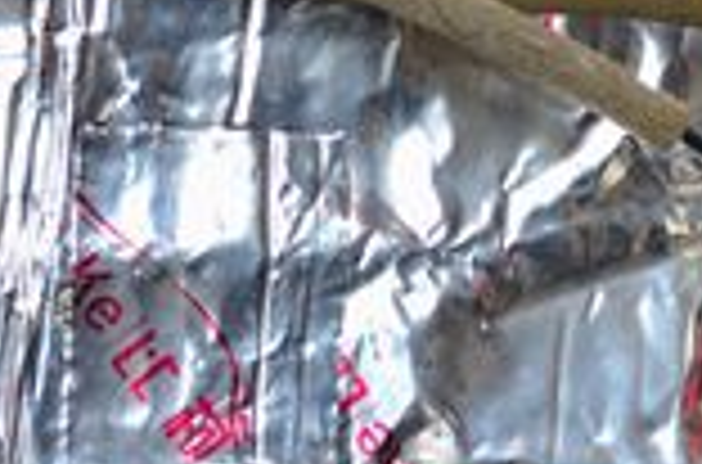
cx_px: 711
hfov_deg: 12.5
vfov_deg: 8.3
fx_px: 3169
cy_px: 543
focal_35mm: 163
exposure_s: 1/60
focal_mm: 26
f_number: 4
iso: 400
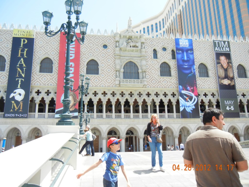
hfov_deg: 60.0
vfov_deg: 46.8
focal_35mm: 30
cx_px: 124
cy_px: 94
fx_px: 216
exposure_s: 1/649
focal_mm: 5.4
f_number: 3.5
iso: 160
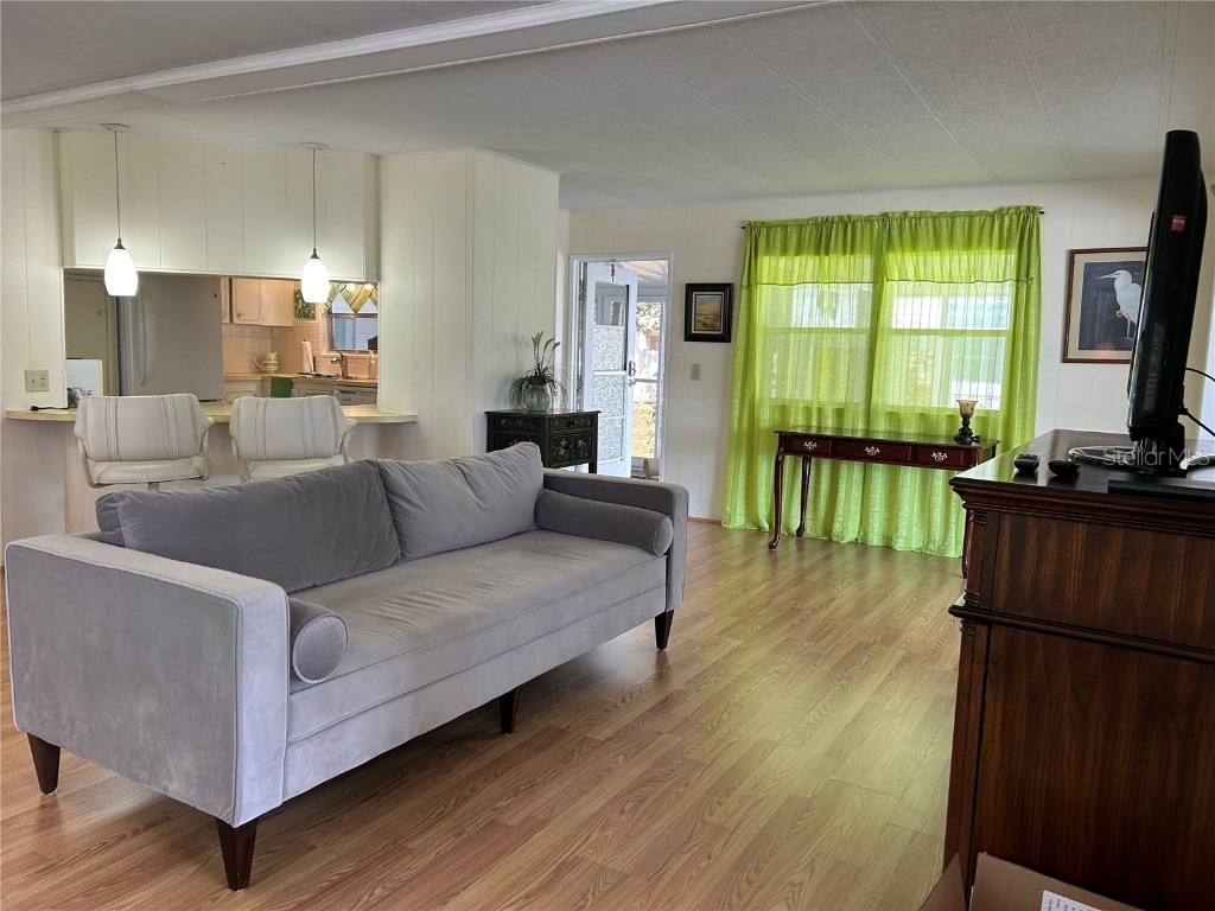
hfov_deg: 67.3
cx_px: 608
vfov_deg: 53.1
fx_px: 913
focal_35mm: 26
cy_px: 456
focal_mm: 5.7
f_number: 1.5
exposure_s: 1/120
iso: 64
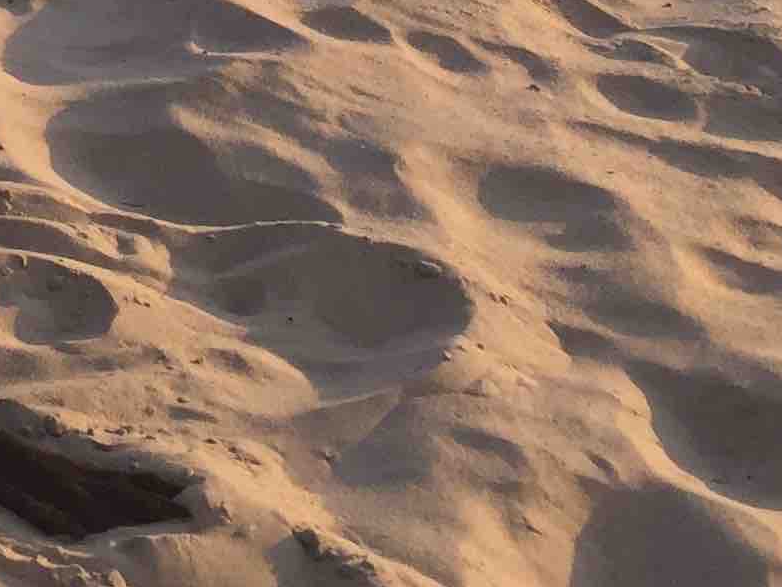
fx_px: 2734
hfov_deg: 15.6
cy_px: -556
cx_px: -170
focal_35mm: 121
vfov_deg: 11.2
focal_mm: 4.15
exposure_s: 1/542
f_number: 2.2
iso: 32
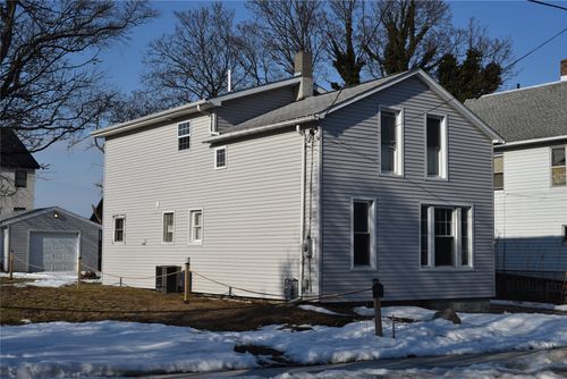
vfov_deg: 27.0
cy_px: 190
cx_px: 284
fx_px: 788
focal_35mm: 50
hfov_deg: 39.6
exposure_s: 1/500
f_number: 11
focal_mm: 50
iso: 200
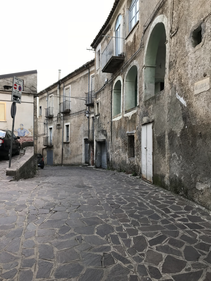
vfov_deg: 63.4
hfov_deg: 49.7
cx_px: 106
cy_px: 140
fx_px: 228
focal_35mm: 28
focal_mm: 3.99
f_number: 1.8
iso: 32
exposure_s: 1/50
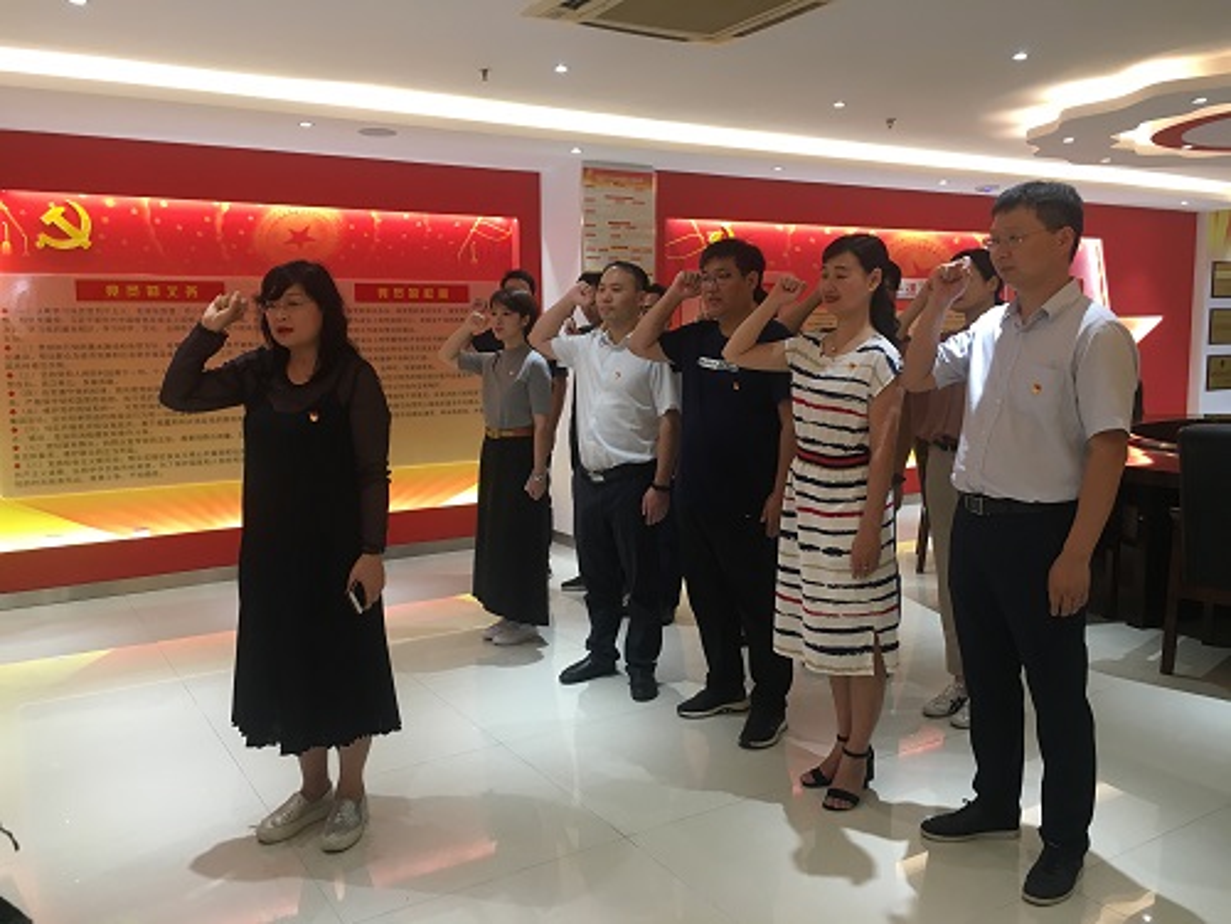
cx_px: 616
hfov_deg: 61.7
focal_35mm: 29
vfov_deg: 48.2
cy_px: 462
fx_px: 1031
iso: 100
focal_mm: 4.15
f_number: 2.2
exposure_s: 1/33
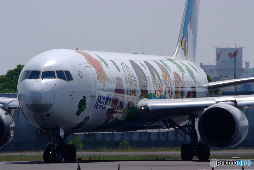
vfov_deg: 2.4
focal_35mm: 570
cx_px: 127
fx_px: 4026
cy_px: 85
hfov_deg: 3.6
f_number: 16
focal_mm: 380
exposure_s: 1/350
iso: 200
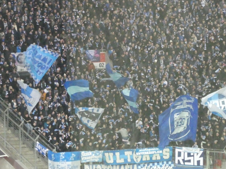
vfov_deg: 5.2
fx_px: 1874
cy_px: 85
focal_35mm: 287
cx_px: 122
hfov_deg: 6.9
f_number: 5.6
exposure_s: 1/100
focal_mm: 35.8
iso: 3200
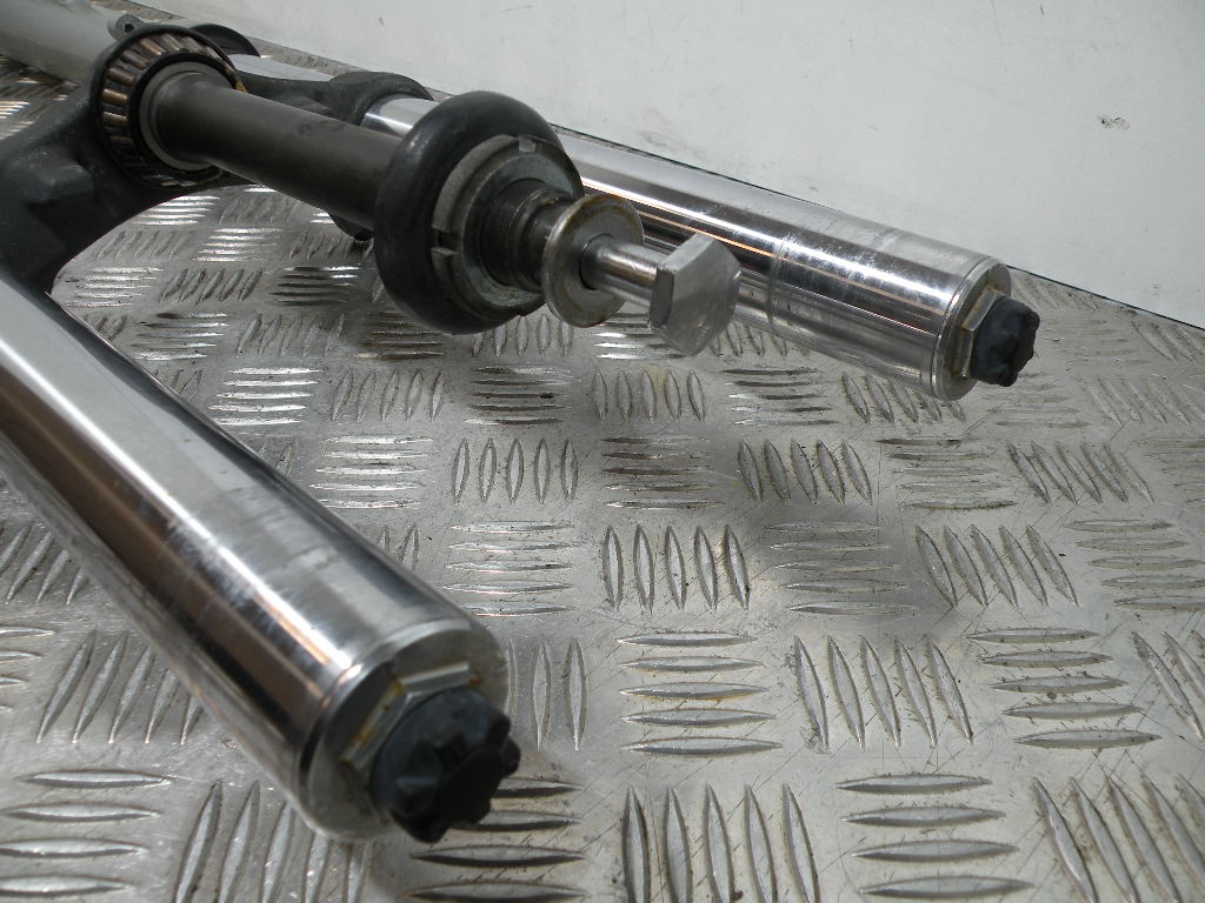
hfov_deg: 65.3
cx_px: 602
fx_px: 940
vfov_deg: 51.4
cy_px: 452
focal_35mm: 27
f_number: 3.2
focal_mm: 4.7
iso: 64
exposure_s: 1/72.7
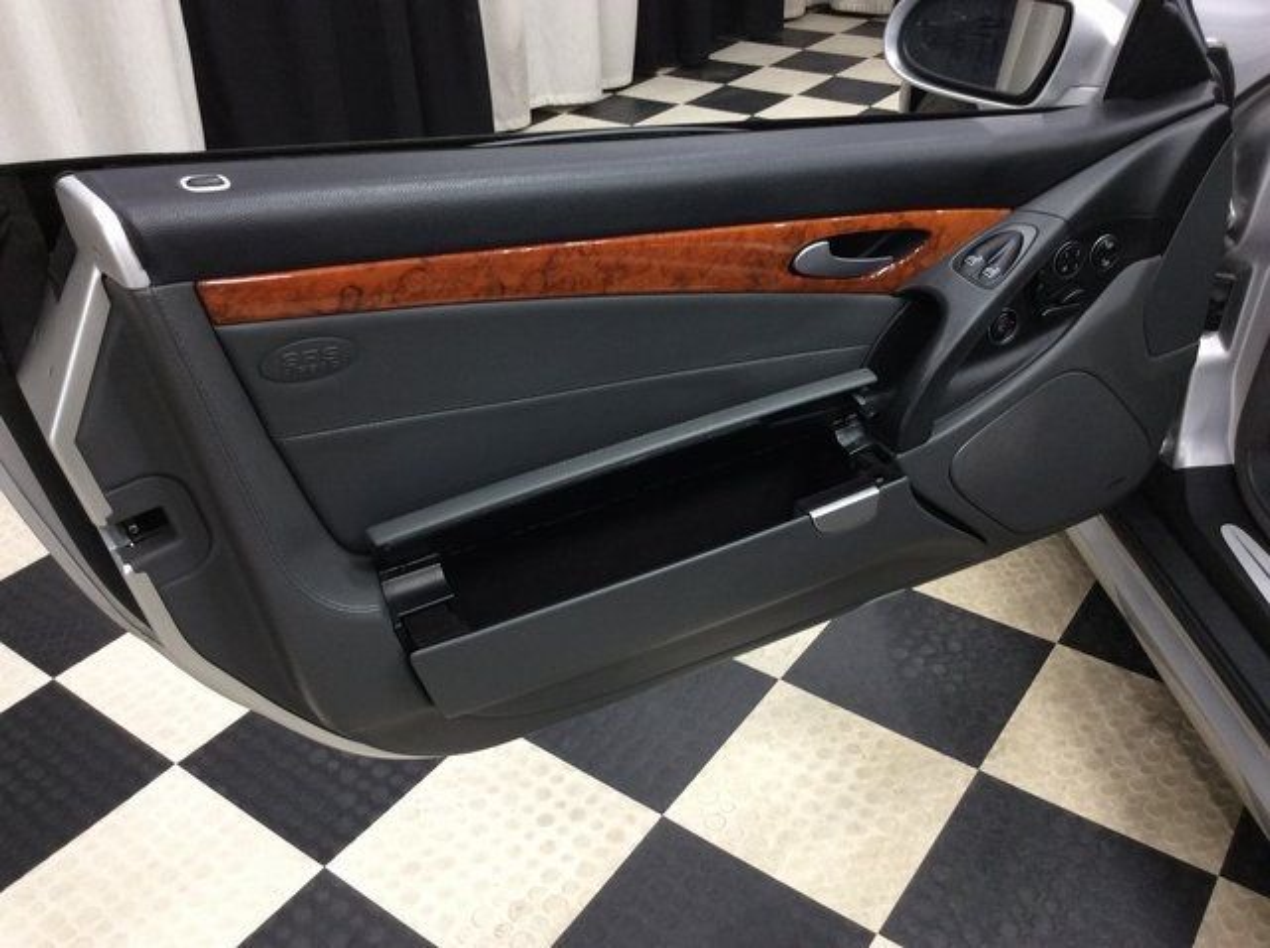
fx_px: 1172
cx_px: 635
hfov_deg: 56.9
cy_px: 474
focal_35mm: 32
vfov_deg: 44.1
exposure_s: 1/24
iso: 80
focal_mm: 3.3
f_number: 2.4
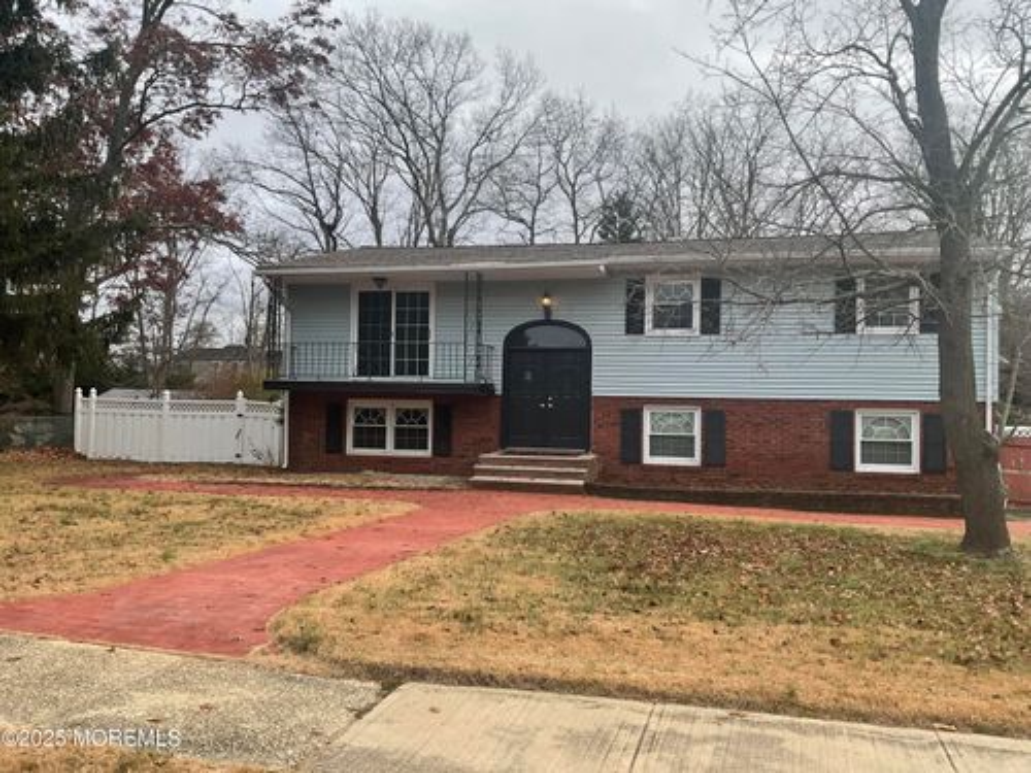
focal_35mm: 29
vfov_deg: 48.2
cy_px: 386
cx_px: 516
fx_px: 864
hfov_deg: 61.7
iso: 16
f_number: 1.8
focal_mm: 3
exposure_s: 1/606
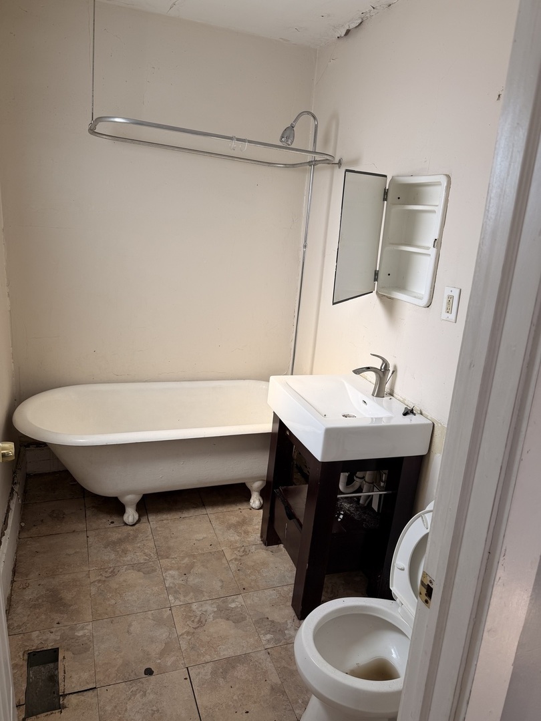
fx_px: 500
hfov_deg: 56.8
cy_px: 360
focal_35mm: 24
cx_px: 270
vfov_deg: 71.6
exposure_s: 1/136
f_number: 1.78
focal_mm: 6.76
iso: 50
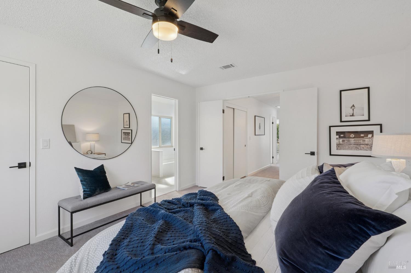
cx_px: 206
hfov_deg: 96.8
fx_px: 183
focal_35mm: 16
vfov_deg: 73.7
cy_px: 136
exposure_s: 1/8
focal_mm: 16
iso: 200
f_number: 11
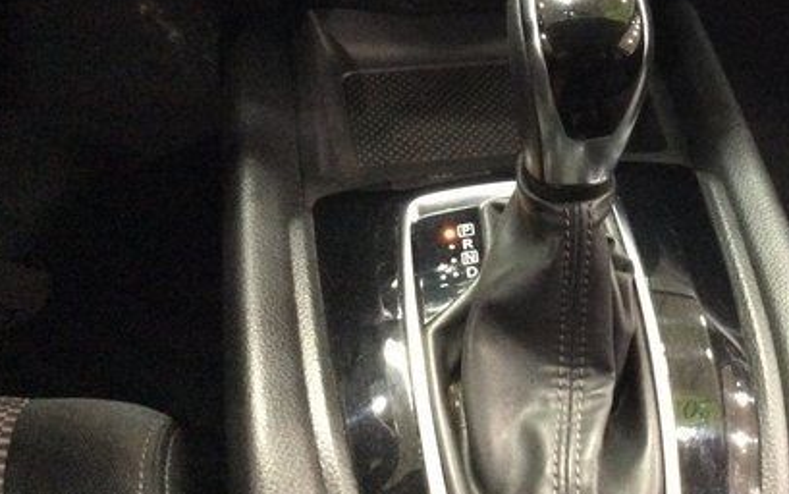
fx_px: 1140
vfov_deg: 23.7
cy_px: 42
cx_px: 604
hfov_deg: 37.1
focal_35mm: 53
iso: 500
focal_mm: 3.3
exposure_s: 1/15
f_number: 2.4
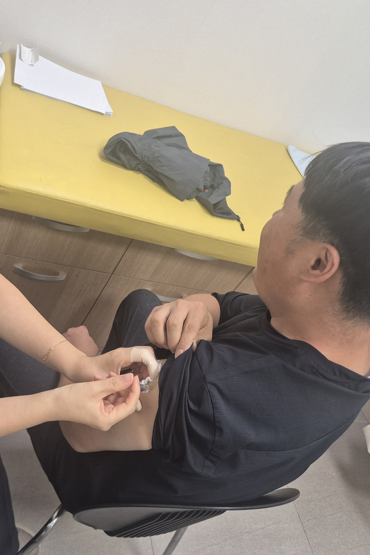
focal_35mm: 32
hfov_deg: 39.9
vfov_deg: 58.7
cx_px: 90
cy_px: 277
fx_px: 493
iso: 250
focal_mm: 5.4
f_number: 1.8
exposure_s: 1/120
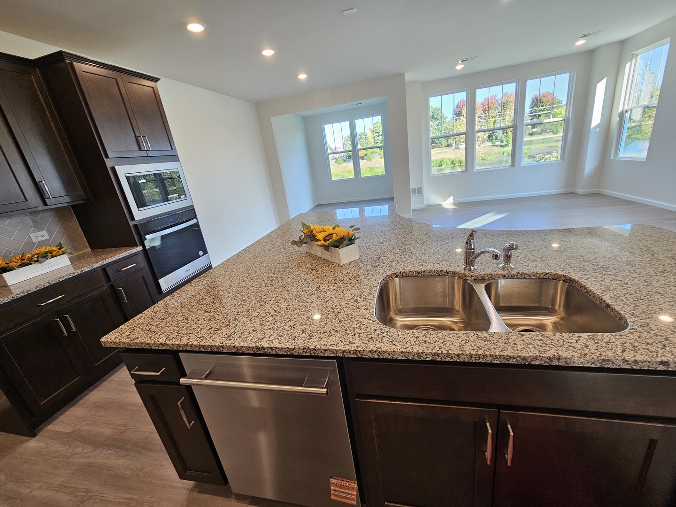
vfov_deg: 89.9
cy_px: 254
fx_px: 254
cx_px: 338
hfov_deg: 106.2
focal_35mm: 13
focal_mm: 2.2
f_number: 2.2
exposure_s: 1/60
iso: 80
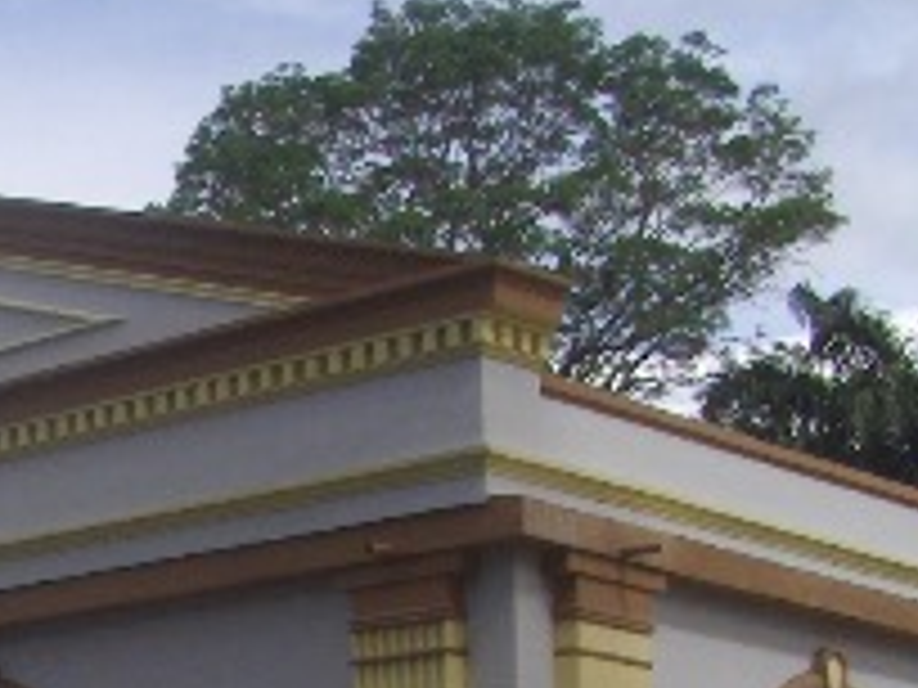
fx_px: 2917
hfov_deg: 16.4
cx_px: -446
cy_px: 949
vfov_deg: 12.9
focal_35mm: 110
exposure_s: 1/1053
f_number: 4.3
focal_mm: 5.8
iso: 100
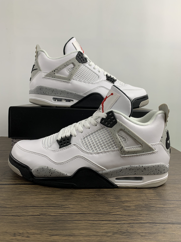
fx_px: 181
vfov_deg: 67.3
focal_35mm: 26
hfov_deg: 53.1
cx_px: 90
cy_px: 121
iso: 50
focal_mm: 4.25
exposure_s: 1/121
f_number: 1.8
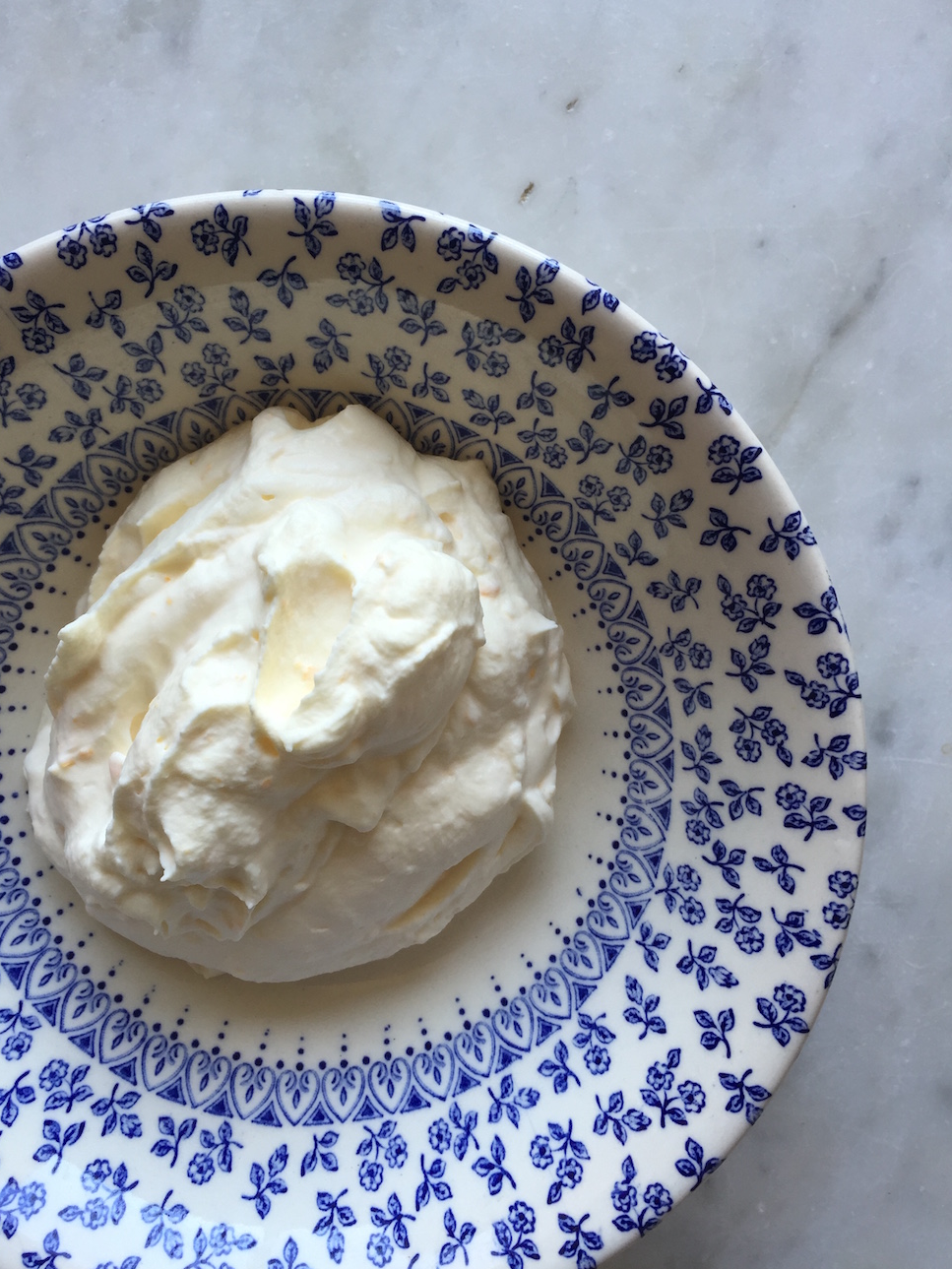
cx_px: 462
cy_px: 617
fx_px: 1100
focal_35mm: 30
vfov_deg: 59.9
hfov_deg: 46.8
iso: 40
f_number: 2.2
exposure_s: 1/60
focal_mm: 4.15
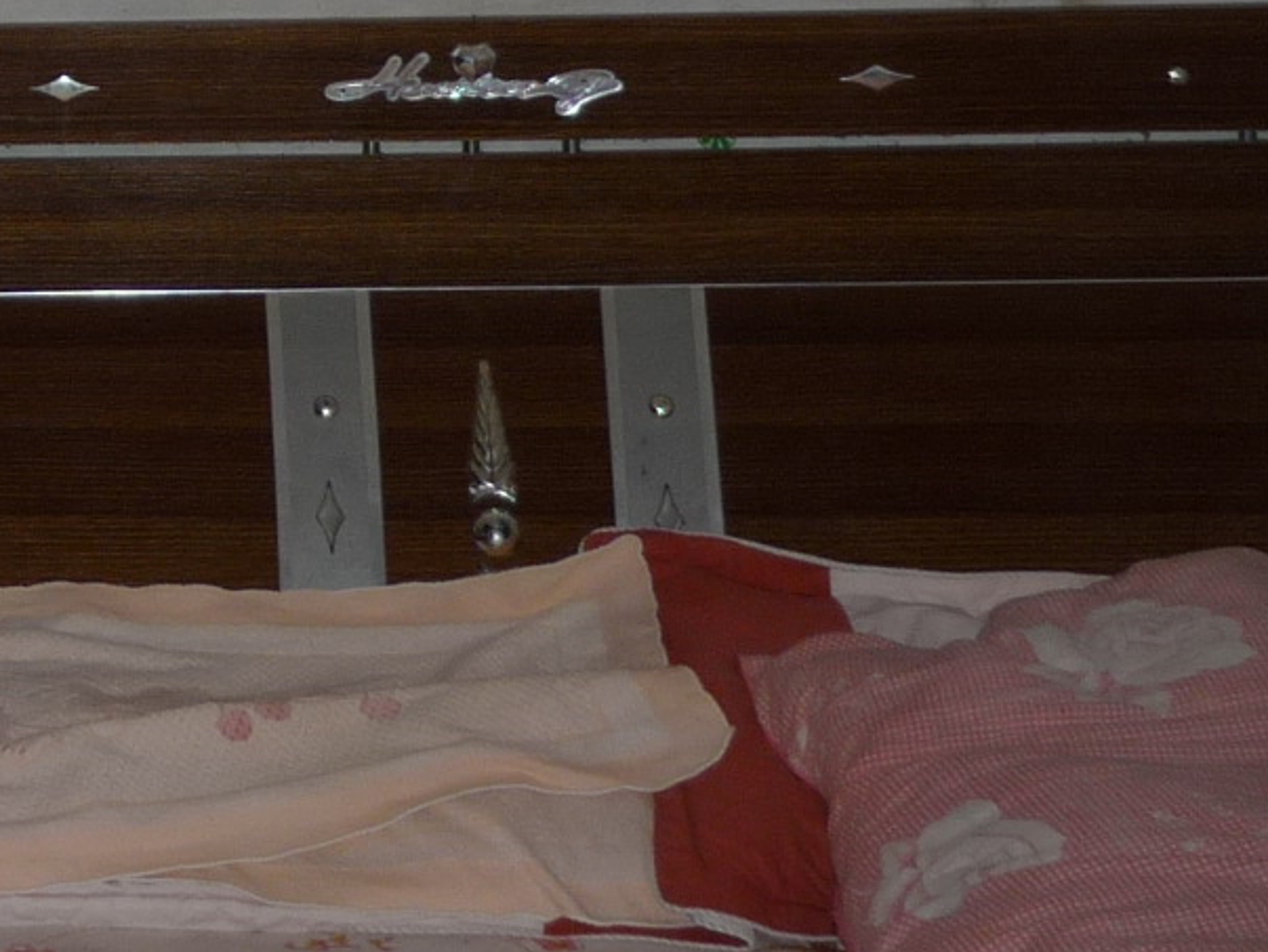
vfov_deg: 12.6
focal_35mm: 112
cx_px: -608
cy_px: -456
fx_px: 4105
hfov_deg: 16.1
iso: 100
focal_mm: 5.5
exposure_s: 1/30
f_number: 2.8
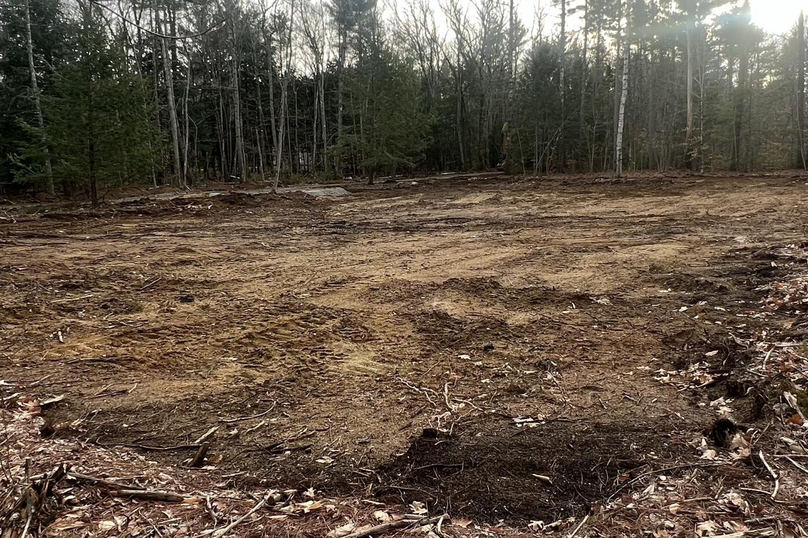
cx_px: 433
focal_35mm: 29
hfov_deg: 63.6
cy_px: 278
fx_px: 651
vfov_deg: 44.9
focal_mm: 1.57
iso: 32
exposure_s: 1/106
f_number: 1.8
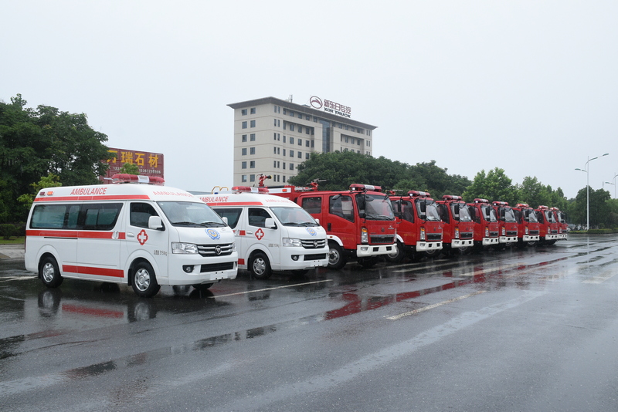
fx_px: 515
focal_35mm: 30
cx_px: 309
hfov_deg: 61.9
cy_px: 206
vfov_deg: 43.6
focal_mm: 20
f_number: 10
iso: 800
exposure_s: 1/400
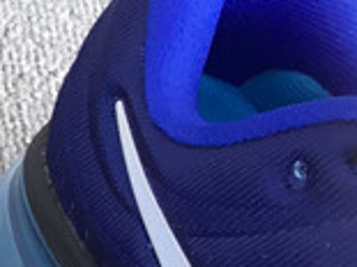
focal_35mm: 180
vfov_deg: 7.4
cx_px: -578
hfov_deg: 9.4
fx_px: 1855
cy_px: 745
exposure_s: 1/100
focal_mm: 3.3
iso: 25
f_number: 2.4
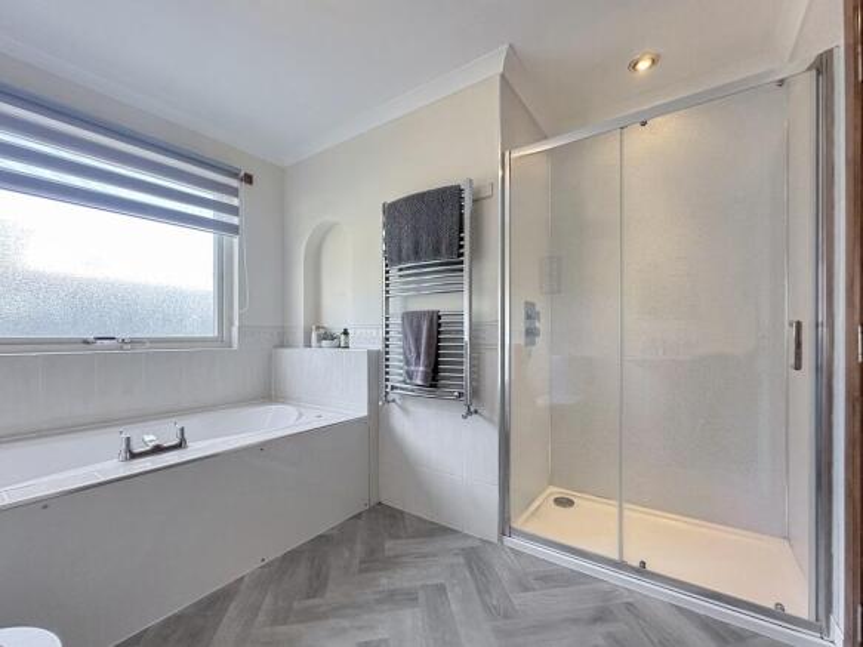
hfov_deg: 102.1
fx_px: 349
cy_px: 324
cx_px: 432
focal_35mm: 14
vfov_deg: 85.7
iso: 160
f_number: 2.2
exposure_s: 1/100
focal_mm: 2.22
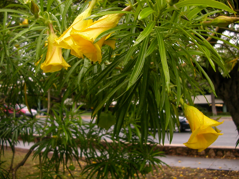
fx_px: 255
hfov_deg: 50.1
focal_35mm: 37
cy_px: 90
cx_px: 120
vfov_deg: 38.7
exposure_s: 1/327
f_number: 2.7
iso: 100
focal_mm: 5.6
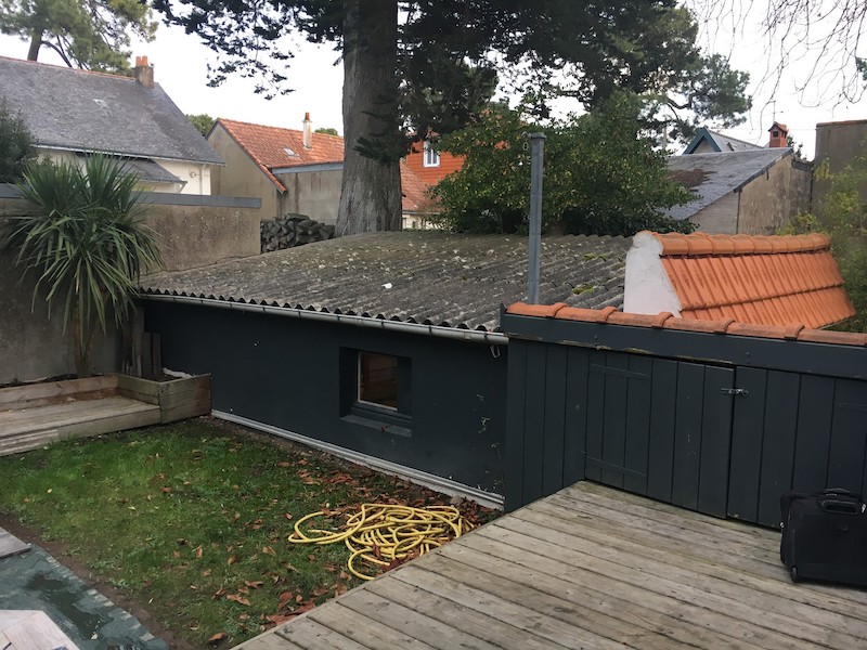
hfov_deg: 61.7
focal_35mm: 29
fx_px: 726
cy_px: 325
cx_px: 434
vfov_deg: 48.2
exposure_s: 1/33
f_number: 2.2
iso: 64
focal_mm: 4.15
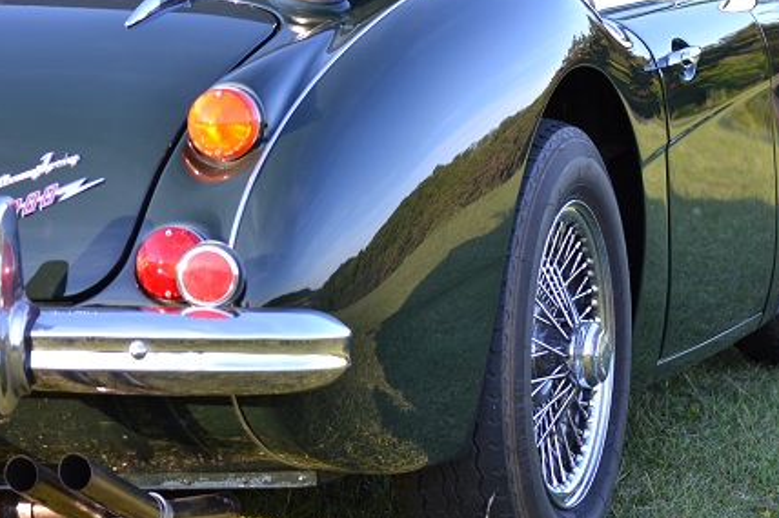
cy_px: 191
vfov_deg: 11.8
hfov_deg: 17.7
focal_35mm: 116
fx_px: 2503
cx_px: 450
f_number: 4.5
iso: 100
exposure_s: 1/60
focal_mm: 55
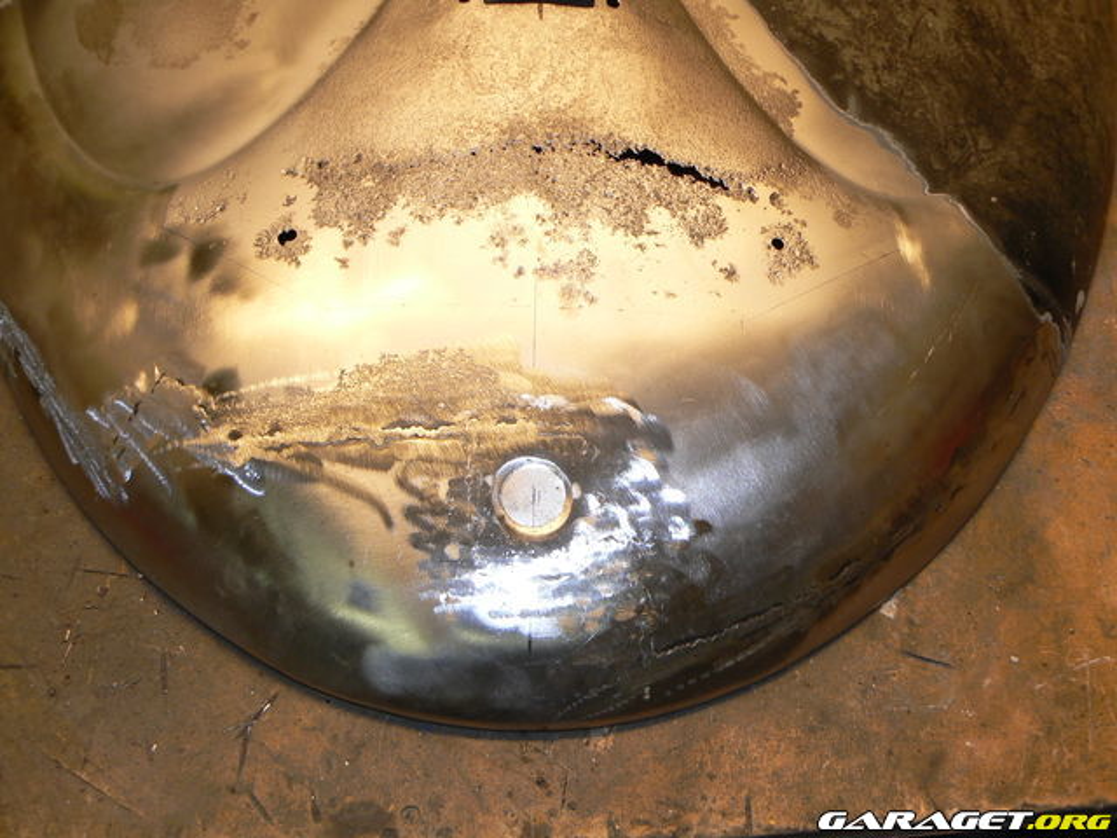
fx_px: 1162
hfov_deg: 51.4
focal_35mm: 36
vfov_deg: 39.7
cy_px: 419
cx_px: 558
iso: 80
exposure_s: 1/30
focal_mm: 6
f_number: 2.8
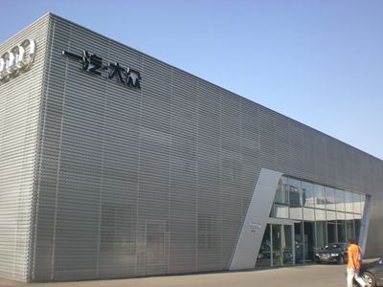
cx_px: 192
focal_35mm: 38
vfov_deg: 37.7
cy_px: 144
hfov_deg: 49.0
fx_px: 420
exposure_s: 1/200
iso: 50
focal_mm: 6.3
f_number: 4.6
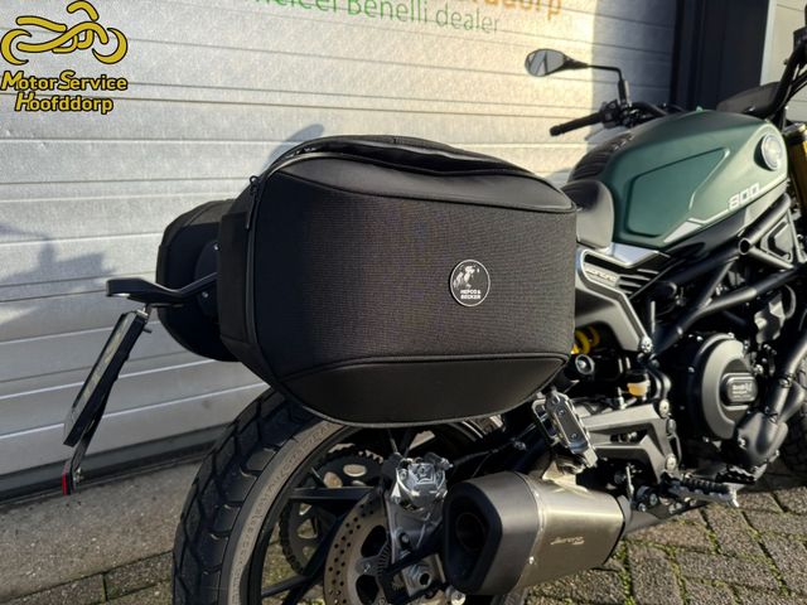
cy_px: 302
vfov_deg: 56.8
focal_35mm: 24
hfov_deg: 71.6
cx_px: 404
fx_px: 560
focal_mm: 6.76
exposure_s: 1/3145
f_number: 1.78
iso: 100
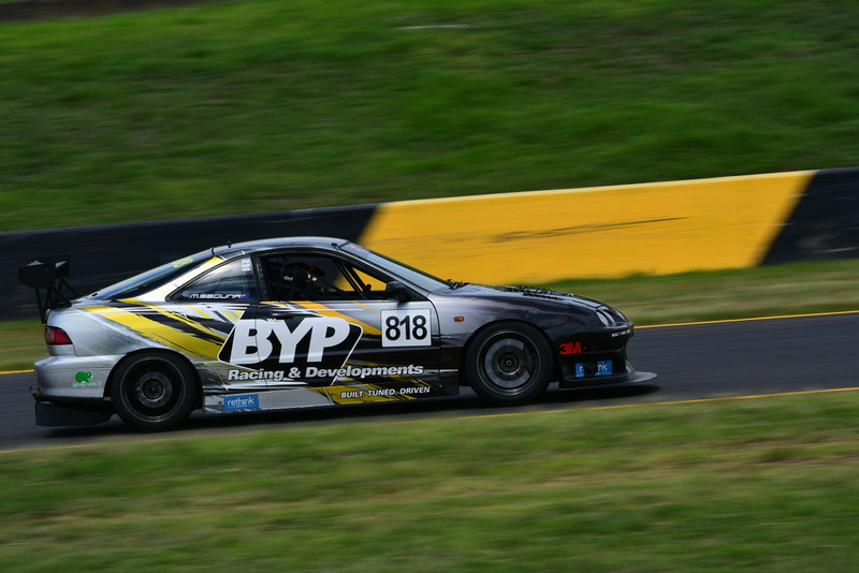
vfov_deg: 3.8
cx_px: 430
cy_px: 286
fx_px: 8593
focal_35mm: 360
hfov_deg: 5.7
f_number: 13
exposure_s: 1/320
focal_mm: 240
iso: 200
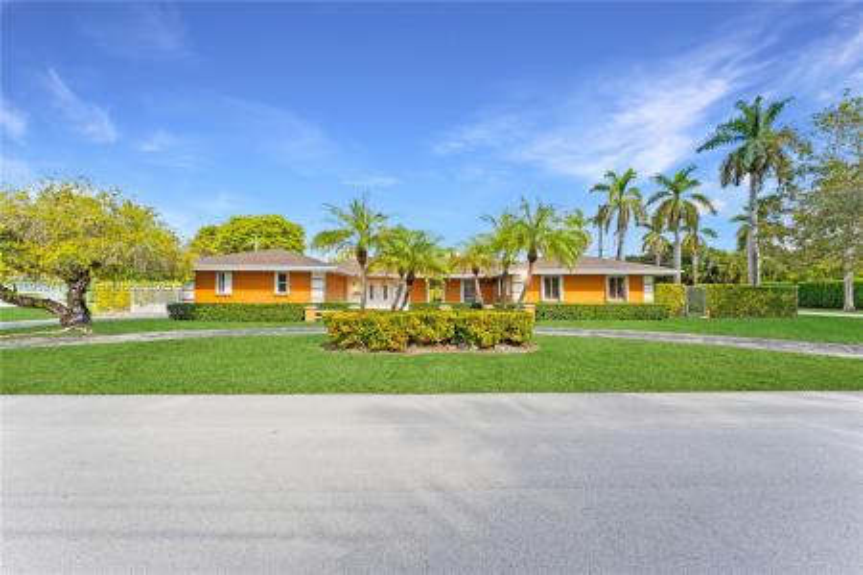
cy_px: 288
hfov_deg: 104.3
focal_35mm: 14
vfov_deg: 81.2
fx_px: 336
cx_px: 432
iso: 100
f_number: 14
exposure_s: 1/60
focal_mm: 14
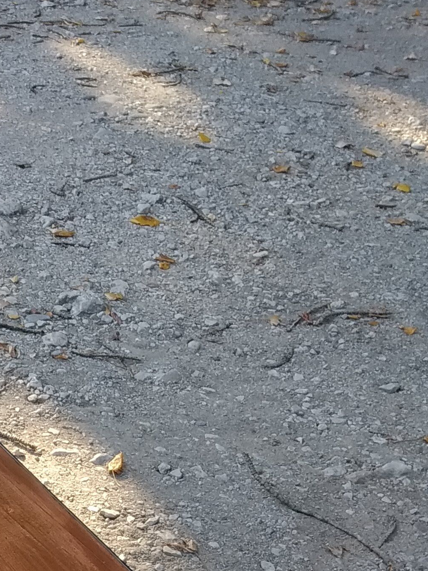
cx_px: -202
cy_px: 744
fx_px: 1270
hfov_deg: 17.3
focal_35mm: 77
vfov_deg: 22.6
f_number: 2.2
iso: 100
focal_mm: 3.82
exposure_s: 1/125
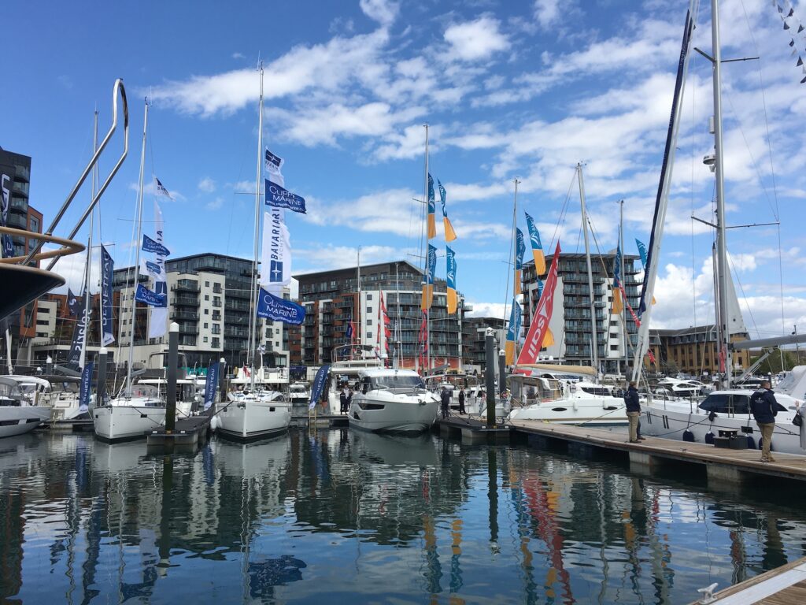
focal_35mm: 29
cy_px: 302
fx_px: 675
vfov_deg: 48.2
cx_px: 403
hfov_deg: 61.7
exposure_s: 1/1637
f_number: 2.2
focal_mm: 4.15
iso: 25
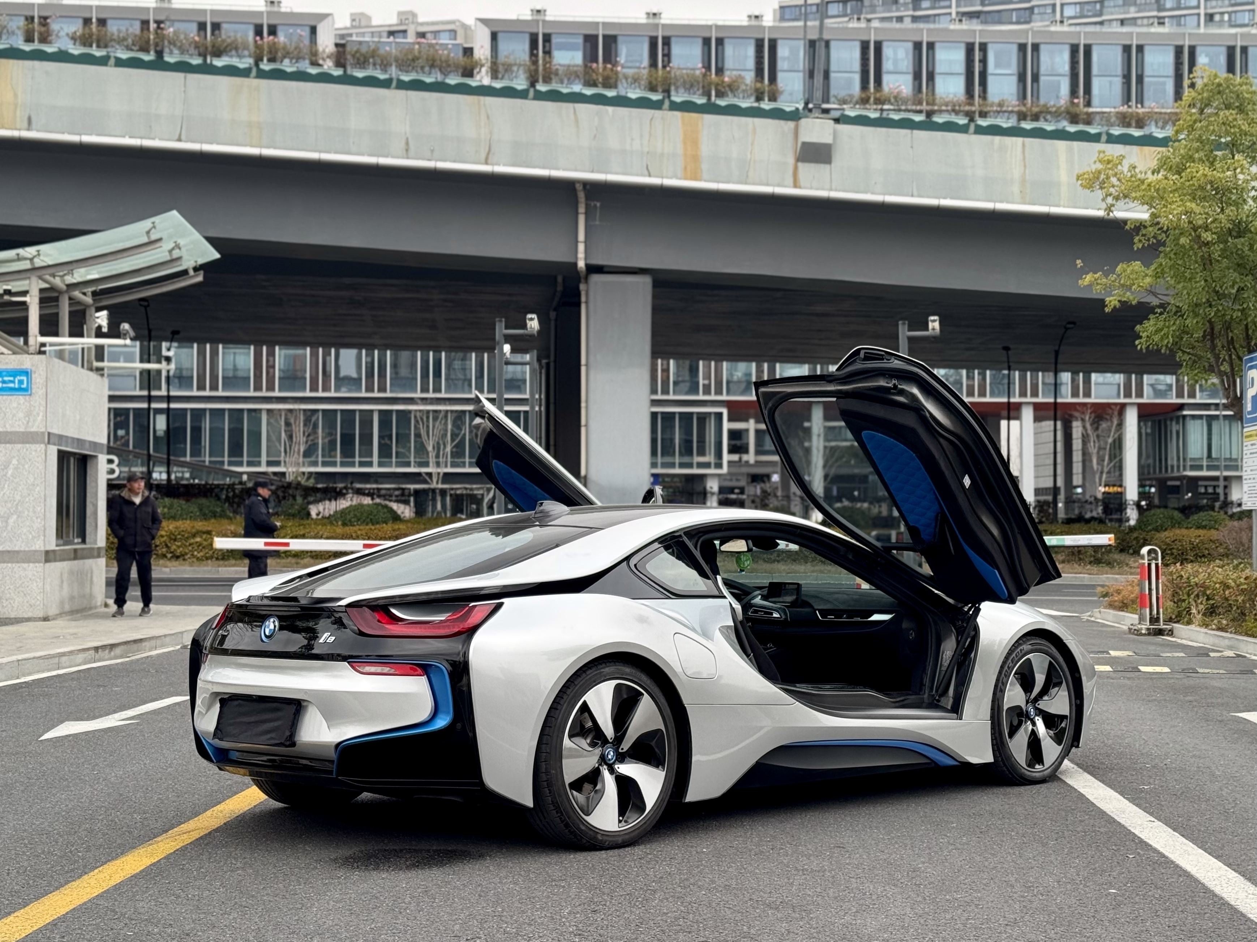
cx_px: 628
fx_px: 1743
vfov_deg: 30.3
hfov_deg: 39.7
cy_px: 471
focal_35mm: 48
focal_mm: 6.76
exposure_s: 1/349
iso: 64
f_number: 1.78
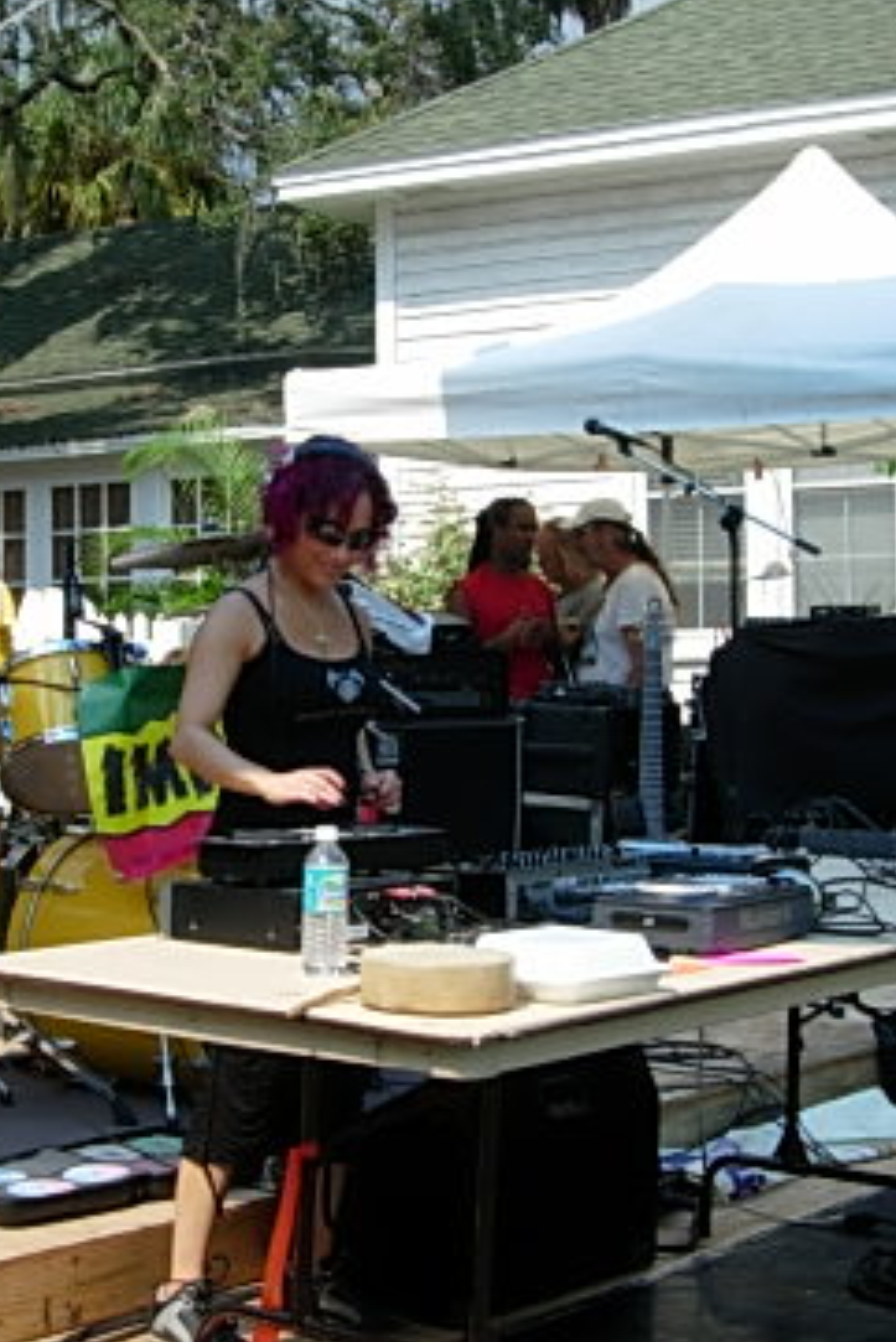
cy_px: 662
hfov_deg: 19.5
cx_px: 361
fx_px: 2611
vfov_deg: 28.8
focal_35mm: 70
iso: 64
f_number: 4.8
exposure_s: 1/512
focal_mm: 7.8
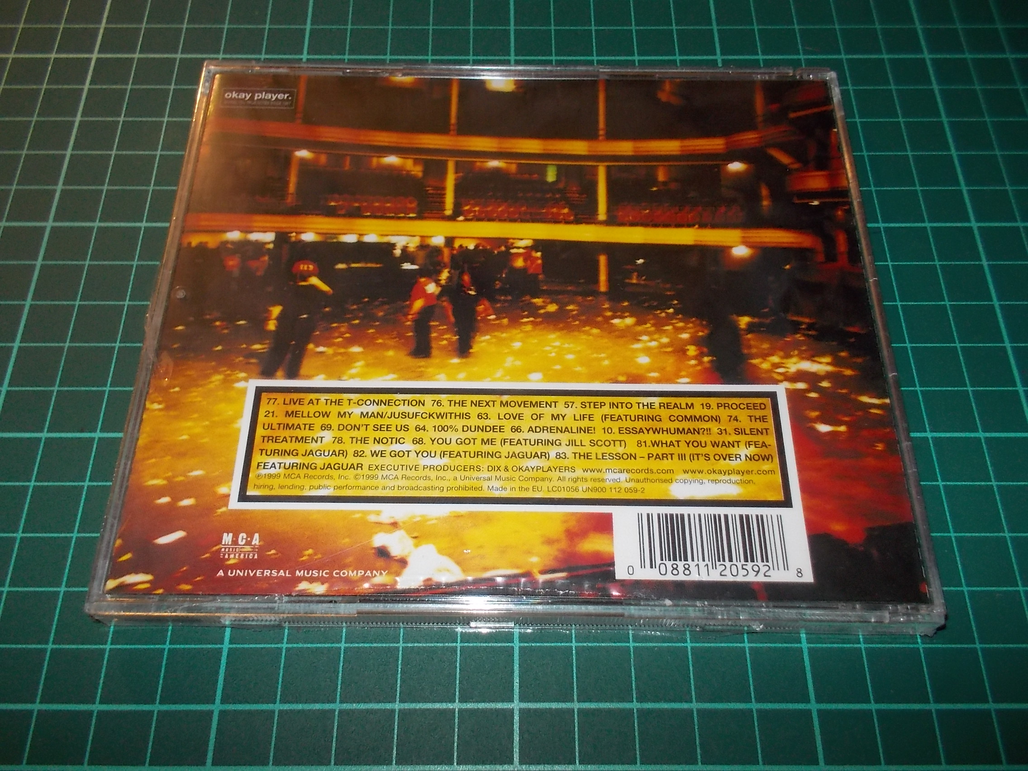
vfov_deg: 48.2
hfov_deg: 61.7
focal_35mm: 29
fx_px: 861
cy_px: 386
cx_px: 514
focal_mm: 4.1
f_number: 3.3
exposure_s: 1/30
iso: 200
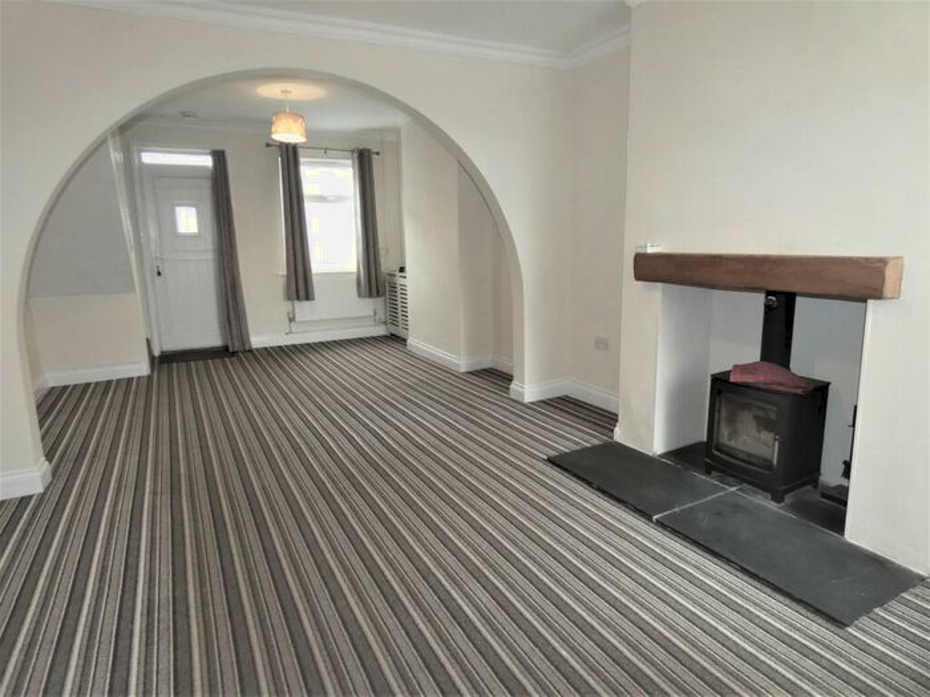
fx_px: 537
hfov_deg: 81.7
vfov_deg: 66.0
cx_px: 465
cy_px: 348
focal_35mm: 20
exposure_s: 1/60
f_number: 2.8
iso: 320
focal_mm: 3.6
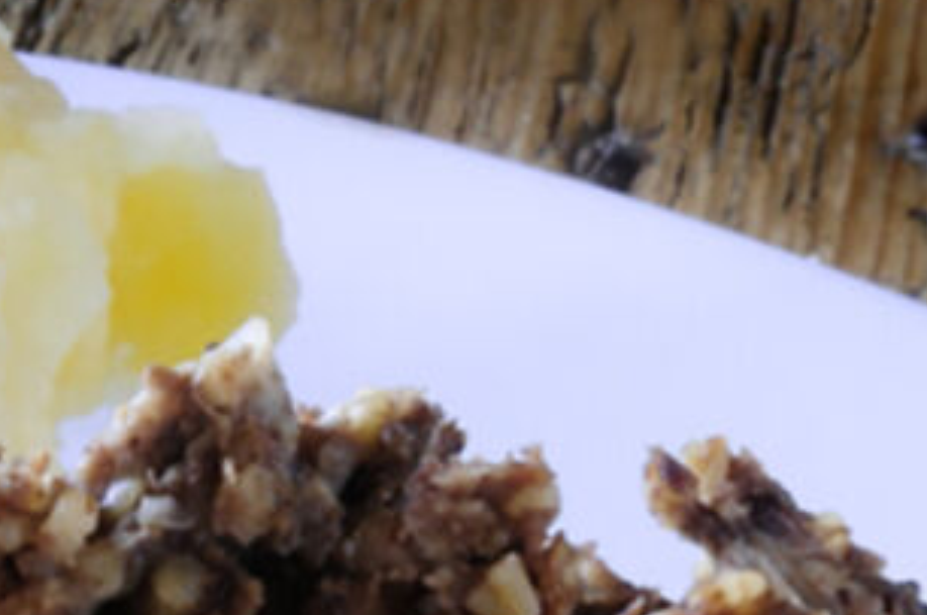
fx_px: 6967
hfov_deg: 7.5
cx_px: -245
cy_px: 1324
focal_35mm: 271
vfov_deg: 4.9
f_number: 22
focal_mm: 34
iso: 100
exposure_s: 6
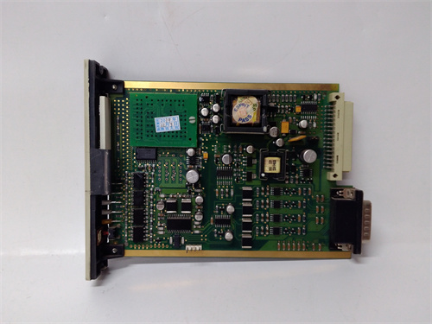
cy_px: 162
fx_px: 337
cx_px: 216
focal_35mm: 27
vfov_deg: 51.4
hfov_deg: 65.3
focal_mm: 3.79
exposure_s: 1/33
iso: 231
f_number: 2
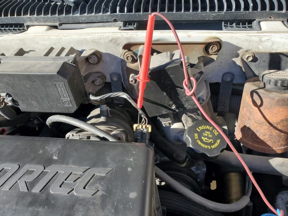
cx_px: 144
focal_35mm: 26
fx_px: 216
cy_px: 108
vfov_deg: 53.1
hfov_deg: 67.3
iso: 50
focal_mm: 4.3
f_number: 2.4
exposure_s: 1/399
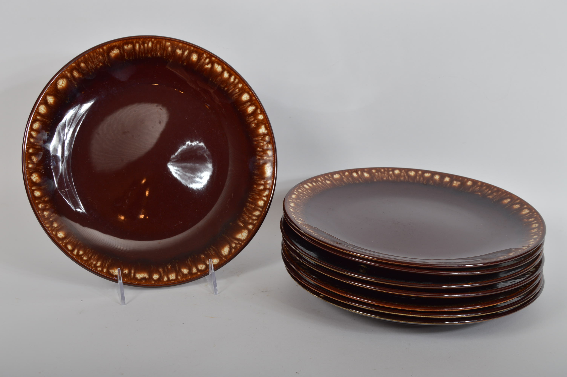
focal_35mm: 60
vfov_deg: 22.6
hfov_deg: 33.4
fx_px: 944
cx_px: 284
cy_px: 188
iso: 100
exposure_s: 1/160
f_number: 9
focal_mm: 40
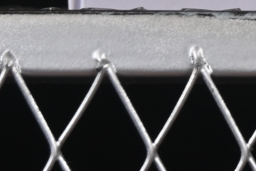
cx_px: 653
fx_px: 3534
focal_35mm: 497
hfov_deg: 4.1
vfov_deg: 2.7
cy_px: -343
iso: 160
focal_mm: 50
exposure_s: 1/80
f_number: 8
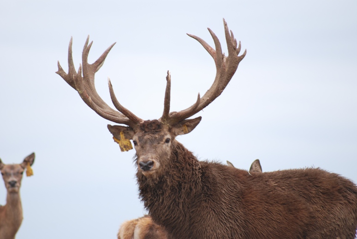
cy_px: 120
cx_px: 178
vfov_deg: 3.1
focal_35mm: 450
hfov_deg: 4.6
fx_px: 4467
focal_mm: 300
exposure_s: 1/250
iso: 200
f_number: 5.6
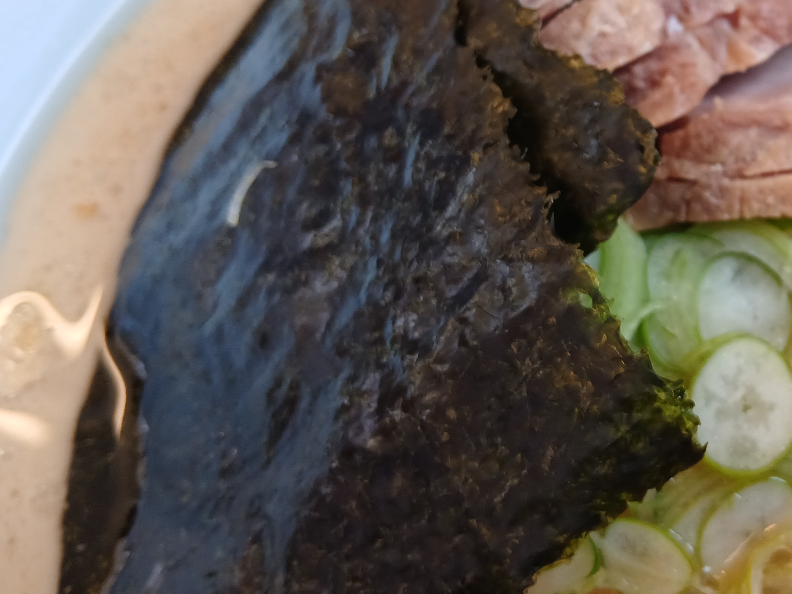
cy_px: 142
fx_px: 1167
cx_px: 728
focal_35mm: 51
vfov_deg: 28.1
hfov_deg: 35.1
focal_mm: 3.86
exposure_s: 1/50
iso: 50
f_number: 1.8
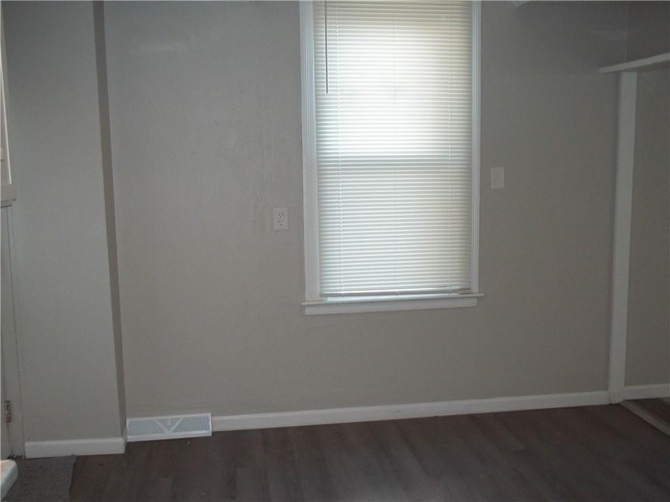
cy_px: 251
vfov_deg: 42.9
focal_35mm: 33
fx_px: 639
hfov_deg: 55.4
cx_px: 335
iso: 160
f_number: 3.3
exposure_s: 1/30
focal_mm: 5.9
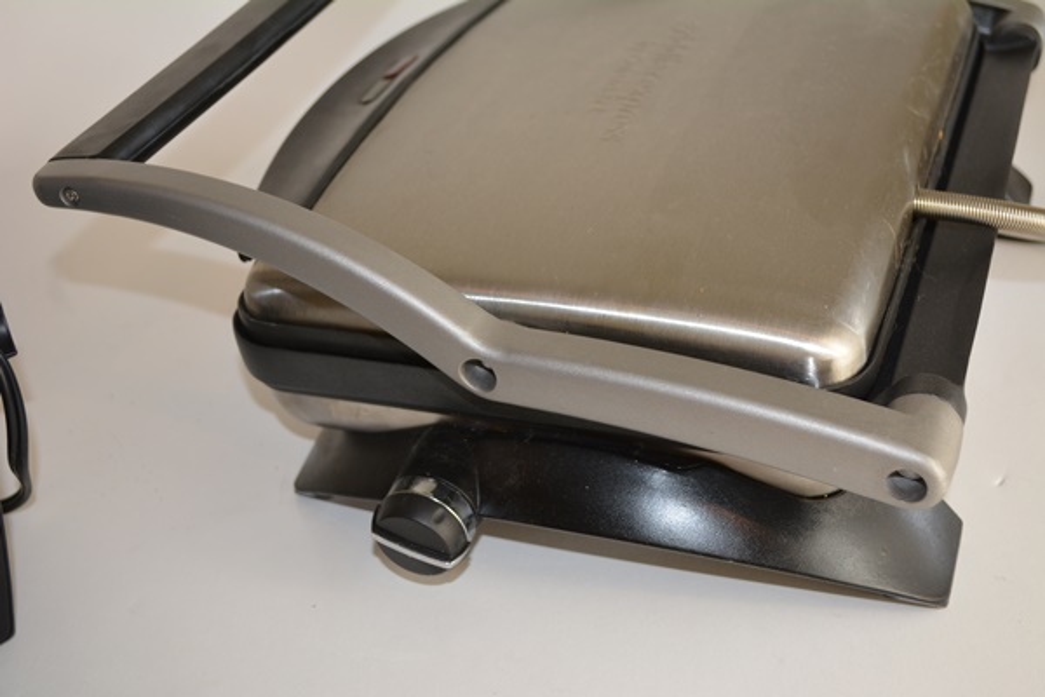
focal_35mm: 48
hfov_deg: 41.1
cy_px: 348
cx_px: 522
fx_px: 1393
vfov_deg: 28.1
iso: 360
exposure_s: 1/80
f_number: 4.8
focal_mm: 32
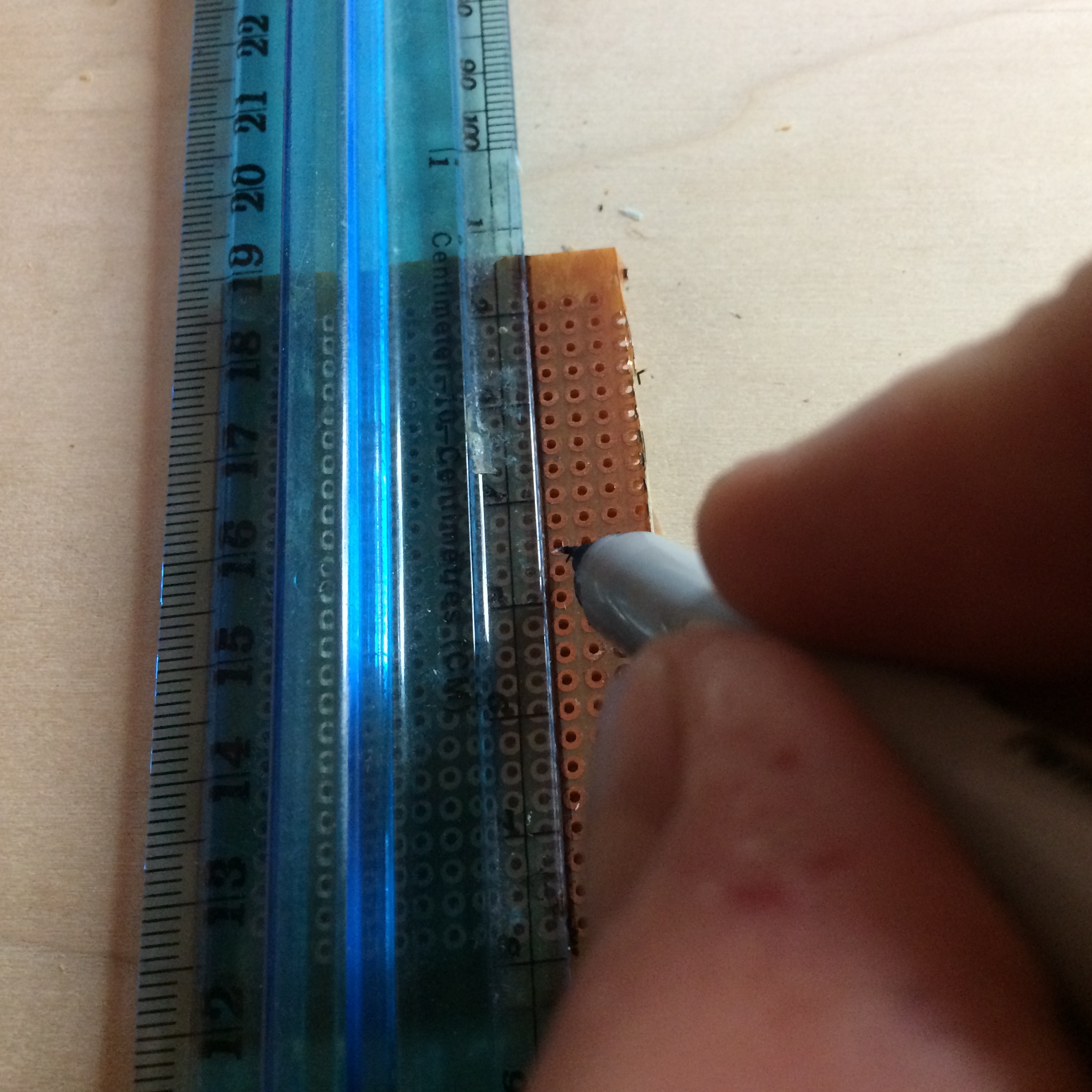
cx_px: 678
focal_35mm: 35
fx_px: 1249
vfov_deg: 47.2
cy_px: 538
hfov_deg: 46.8
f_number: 2.2
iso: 250
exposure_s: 1/30
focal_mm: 4.15
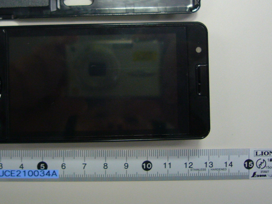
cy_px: 62
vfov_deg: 24.7
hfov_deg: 32.3
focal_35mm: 59
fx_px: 464
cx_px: 85
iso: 100
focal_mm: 4.6
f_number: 2.8
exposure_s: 1/15
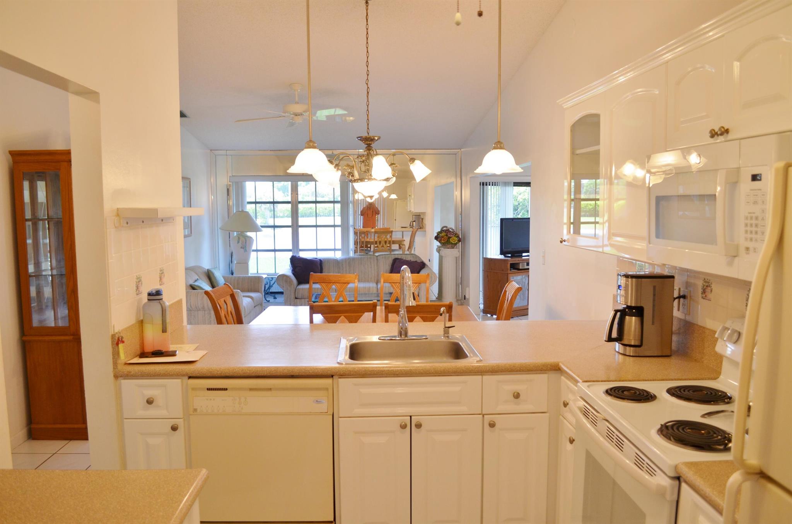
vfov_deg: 47.7
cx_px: 396
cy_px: 262
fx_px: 593
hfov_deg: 67.5
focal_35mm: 27
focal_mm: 18
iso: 400
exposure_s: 1/100
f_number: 5
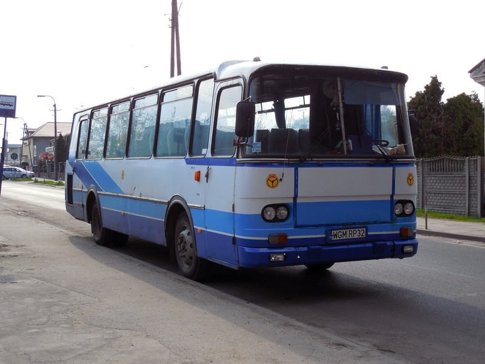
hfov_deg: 39.7
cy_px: 182
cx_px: 242
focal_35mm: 48
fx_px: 673
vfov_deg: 30.3
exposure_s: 1/500
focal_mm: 8.7
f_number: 4
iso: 125
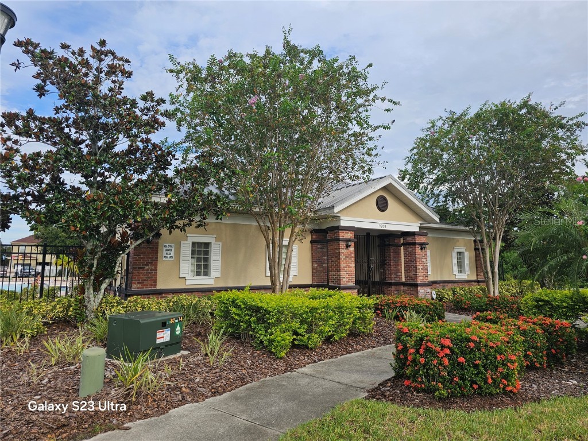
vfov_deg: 58.9
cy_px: 220
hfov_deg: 73.9
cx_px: 294
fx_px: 391
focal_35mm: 23
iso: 10
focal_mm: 6.3
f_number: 1.7
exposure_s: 1/412
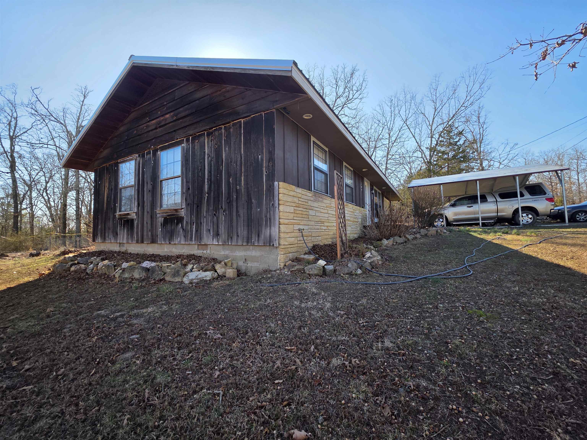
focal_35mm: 13
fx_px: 220
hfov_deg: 106.2
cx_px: 294
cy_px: 220
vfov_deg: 89.9
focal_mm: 2.2
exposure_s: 1/579
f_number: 1.9
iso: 40
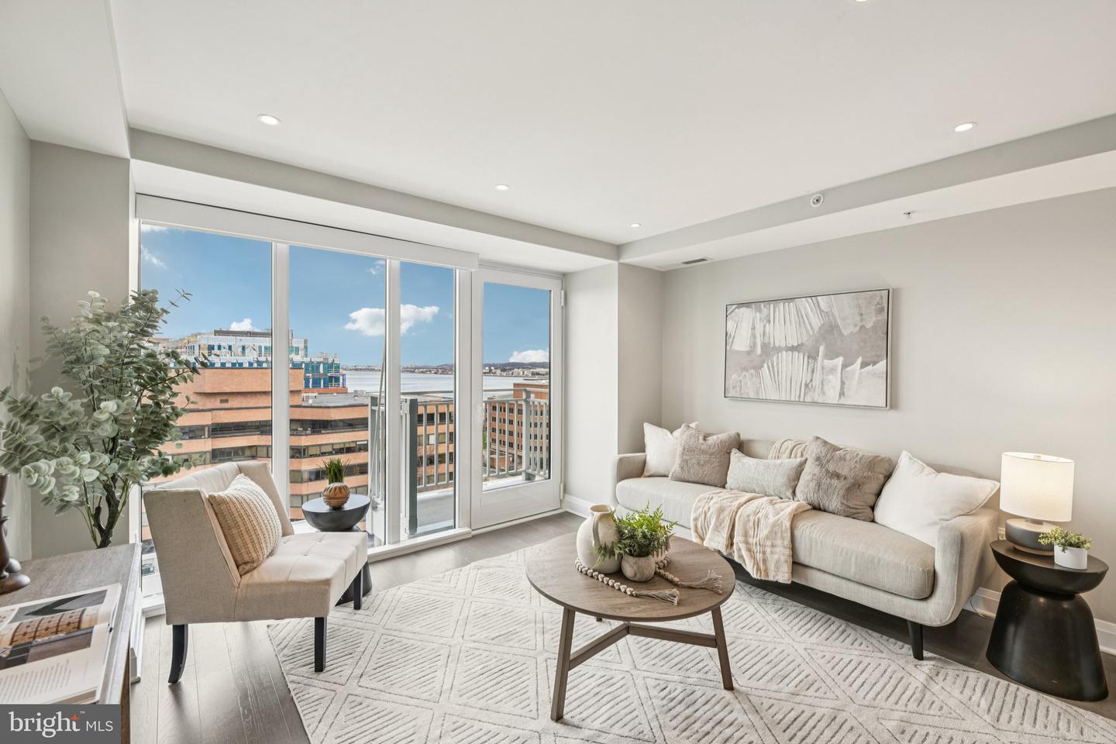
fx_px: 465
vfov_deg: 77.3
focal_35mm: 15
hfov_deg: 100.4
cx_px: 558
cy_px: 372
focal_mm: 15
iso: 100
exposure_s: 1/30
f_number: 8
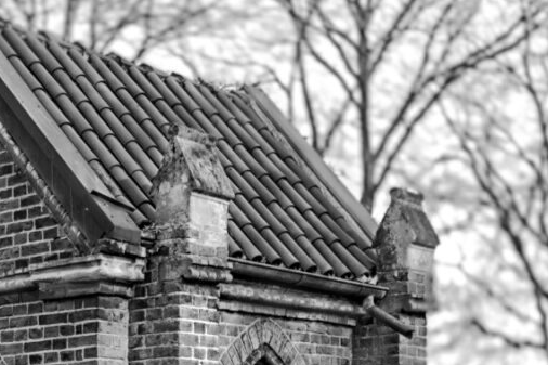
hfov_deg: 22.5
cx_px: -32
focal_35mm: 86
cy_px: 376
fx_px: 1309
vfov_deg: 15.5
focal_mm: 23
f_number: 10
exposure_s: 1/640
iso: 2500
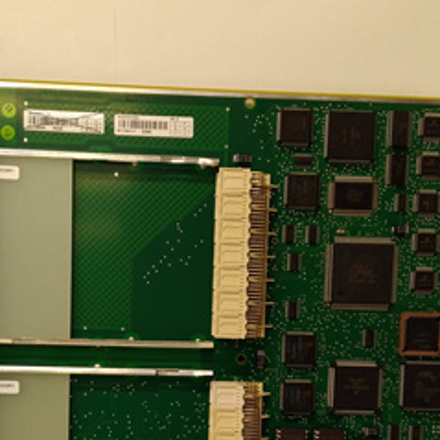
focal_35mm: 50
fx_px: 719
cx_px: 204
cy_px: 342
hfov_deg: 34.0
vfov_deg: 33.2
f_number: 2
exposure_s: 1/33
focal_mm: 3.79
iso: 231
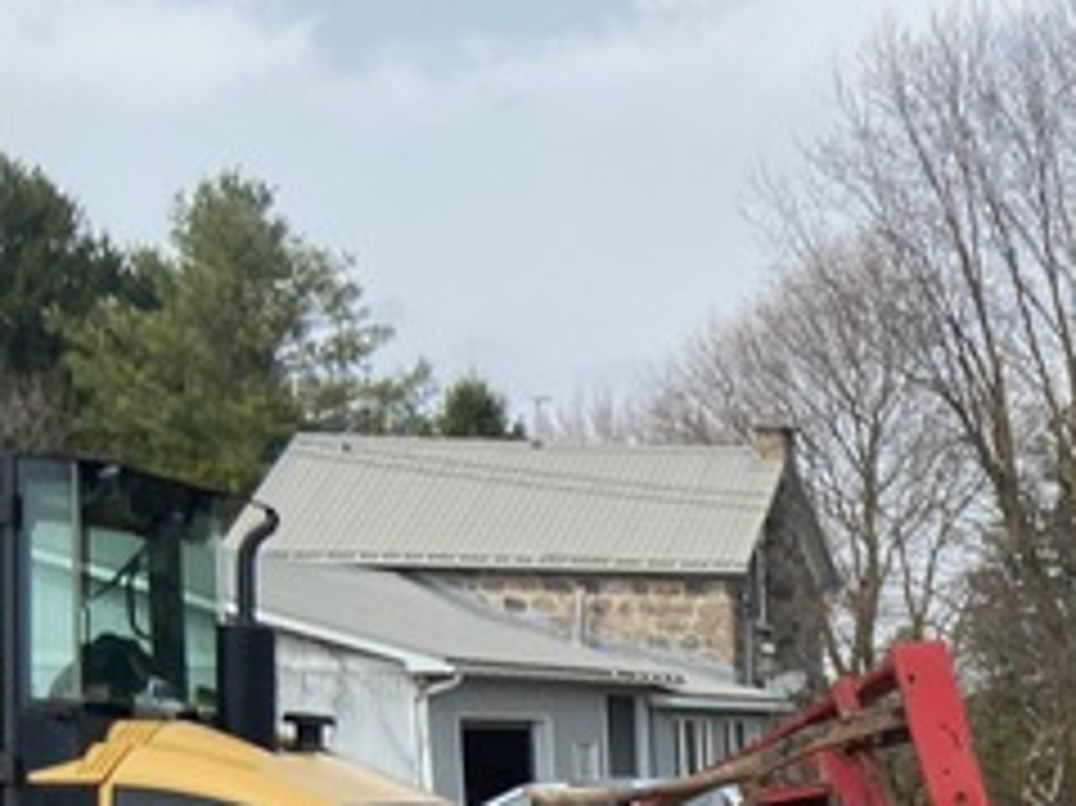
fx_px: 2703
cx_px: 1747
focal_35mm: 87
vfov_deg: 15.6
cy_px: 1211
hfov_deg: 18.9
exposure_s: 1/1565
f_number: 1.8
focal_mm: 4.25
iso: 32
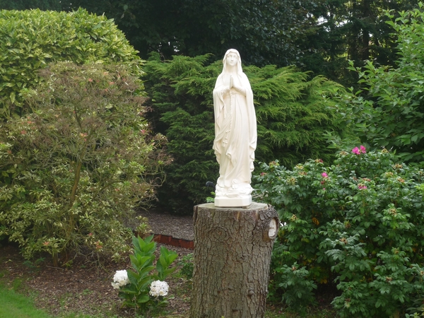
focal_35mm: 58
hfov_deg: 33.2
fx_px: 710
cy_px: 159
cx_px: 212
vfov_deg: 25.2
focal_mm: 9.6
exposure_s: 1/125
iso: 100
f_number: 3.5
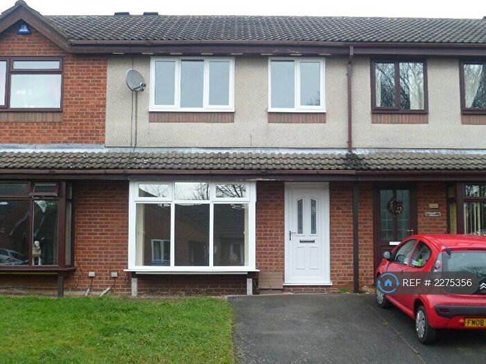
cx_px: 243
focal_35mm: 52
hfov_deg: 36.8
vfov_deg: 28.0
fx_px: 730
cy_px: 182
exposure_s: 1/40
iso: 80
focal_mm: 9.2
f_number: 3.7
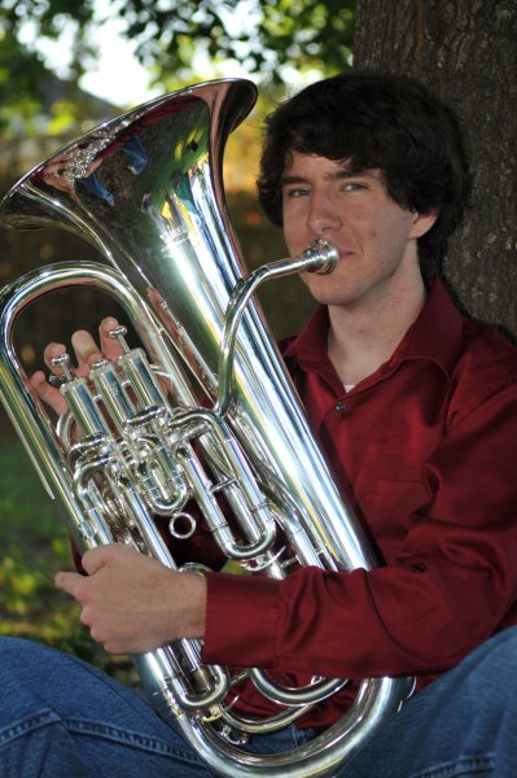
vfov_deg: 24.6
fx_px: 1780
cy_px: 389
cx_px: 258
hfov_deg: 16.5
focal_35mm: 82
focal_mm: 55
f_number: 2.8
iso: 200
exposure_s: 1/250
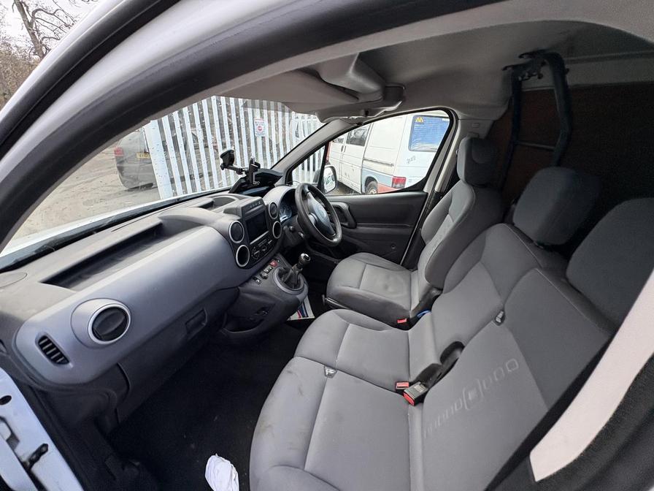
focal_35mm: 14
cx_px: 327
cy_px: 246
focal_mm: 2.22
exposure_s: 1/102
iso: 100
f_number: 2.2
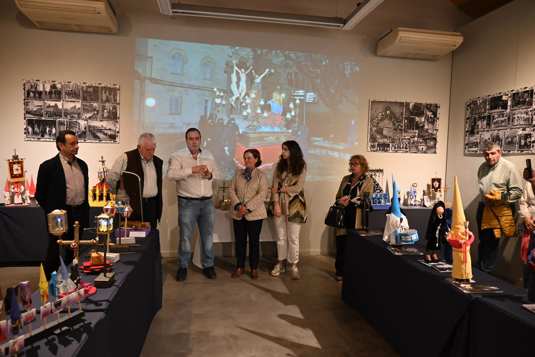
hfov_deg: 73.7
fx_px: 357
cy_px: 178
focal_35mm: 24
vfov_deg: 53.1
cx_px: 268
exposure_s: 1/80
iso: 1600
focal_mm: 16
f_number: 3.5
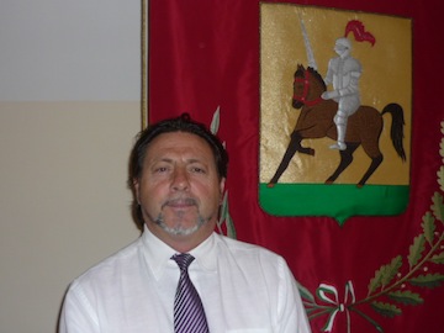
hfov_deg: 42.9
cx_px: 222
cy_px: 166
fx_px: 564
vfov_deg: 32.9
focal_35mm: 44
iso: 100
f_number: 2.8
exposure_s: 1/30
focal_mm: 5.5
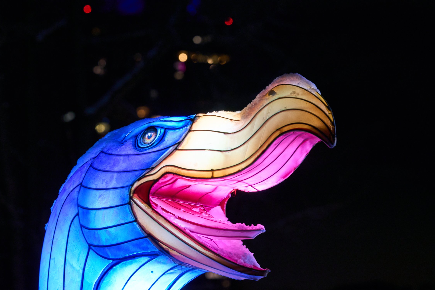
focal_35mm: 127
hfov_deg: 16.1
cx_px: 189
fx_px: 1534
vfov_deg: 10.8
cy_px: 151
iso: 100
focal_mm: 112
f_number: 8
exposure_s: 1/3
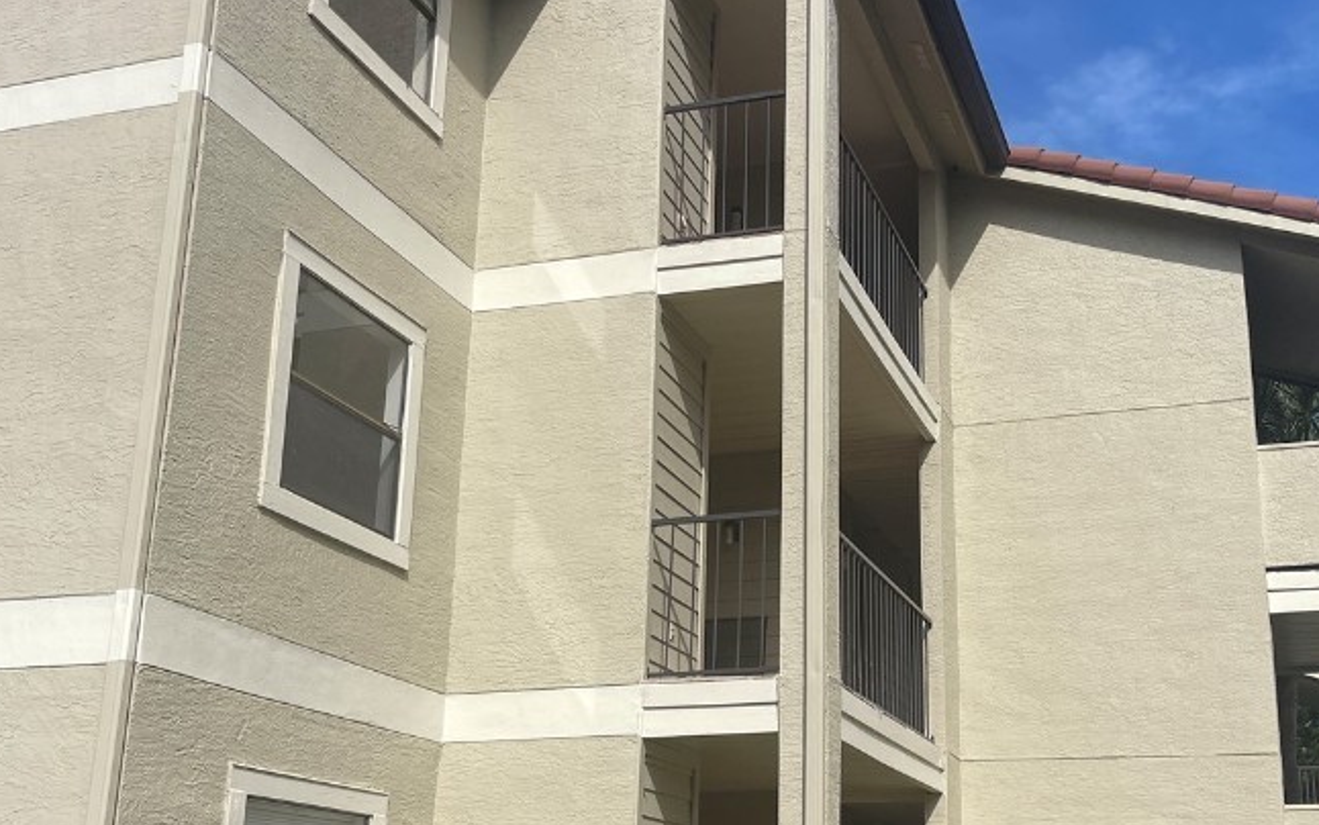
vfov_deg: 30.4
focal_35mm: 42
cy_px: 515
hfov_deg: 46.9
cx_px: 788
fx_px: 1510
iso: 32
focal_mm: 5.1
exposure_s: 1/5376
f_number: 1.6
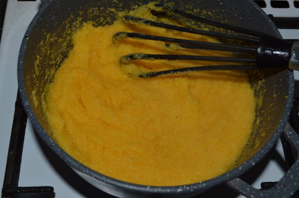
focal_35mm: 44
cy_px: 99
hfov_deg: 45.0
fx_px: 361
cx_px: 150
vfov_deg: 30.8
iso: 100
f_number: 8
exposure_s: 1/60
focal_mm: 29
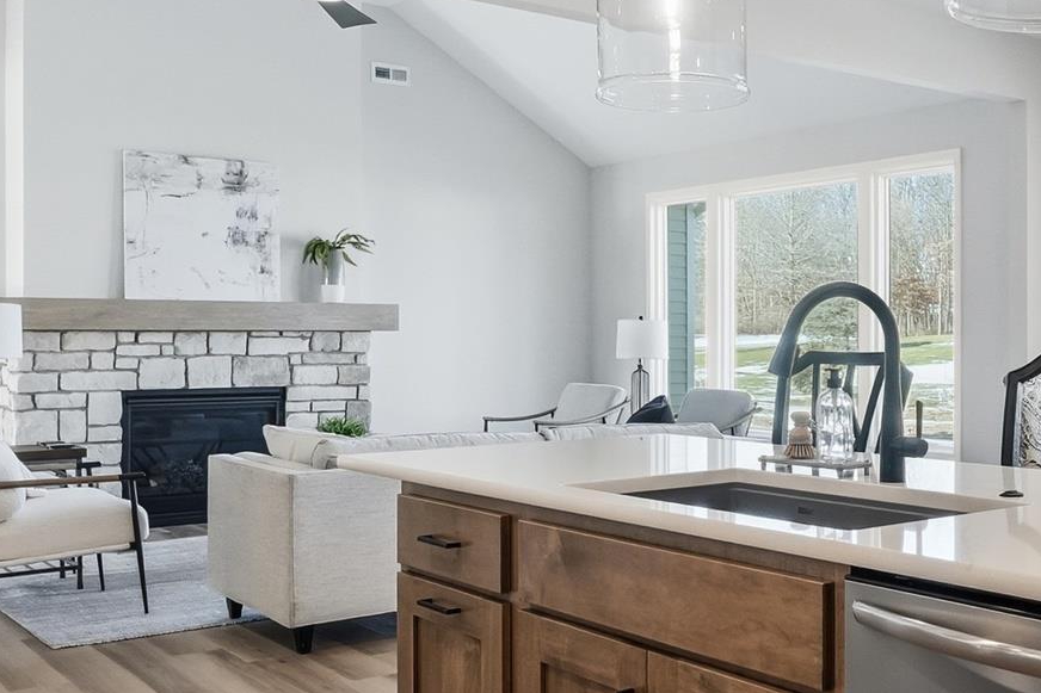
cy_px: 336
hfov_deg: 43.5
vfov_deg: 31.2
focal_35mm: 43
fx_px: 1243
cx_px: 817
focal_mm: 10
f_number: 4
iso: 800
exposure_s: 1/4000
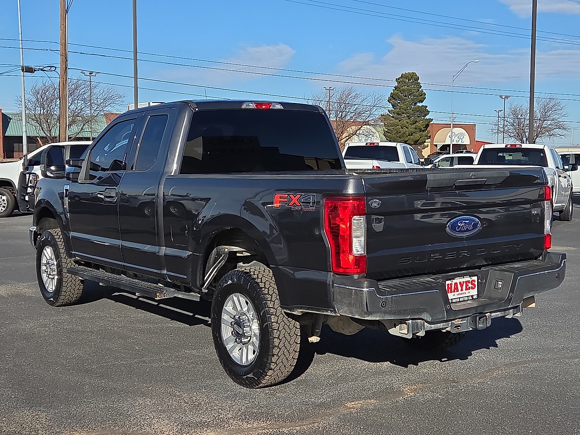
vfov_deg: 30.3
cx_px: 290
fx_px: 804
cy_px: 218
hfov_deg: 39.7
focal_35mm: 48
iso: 25
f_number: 1.8
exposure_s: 1/2000
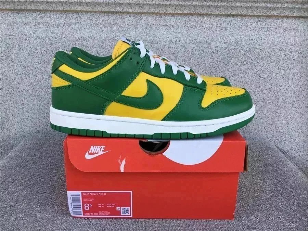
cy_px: 116
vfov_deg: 45.4
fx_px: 276
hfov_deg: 58.4
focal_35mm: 31
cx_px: 154
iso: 25
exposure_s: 1/323
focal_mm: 3.3
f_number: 2.4
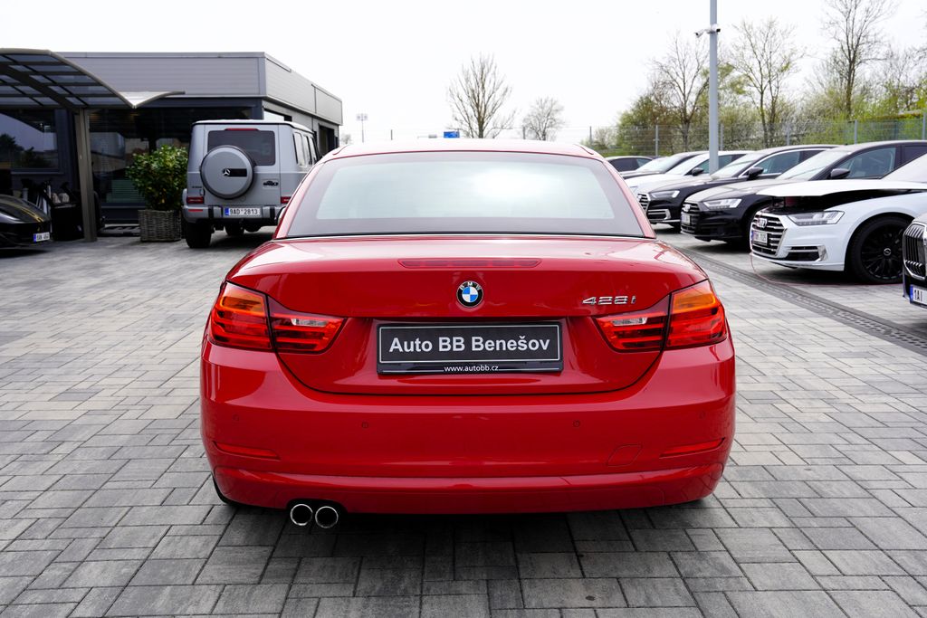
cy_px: 309
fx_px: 979
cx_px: 464
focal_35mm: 38
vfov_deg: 35.1
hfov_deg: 50.7
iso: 100
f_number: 9
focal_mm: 38
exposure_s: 1/125
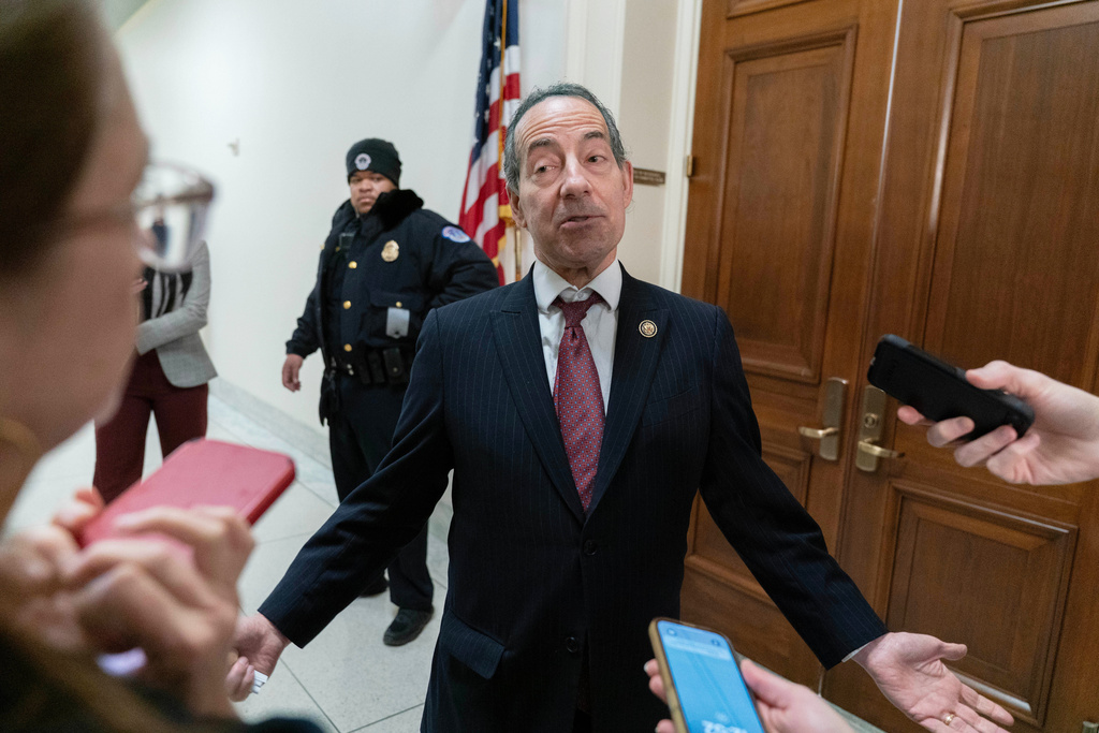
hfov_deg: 73.7
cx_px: 550
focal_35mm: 24
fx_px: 733
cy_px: 366
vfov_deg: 53.1
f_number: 3.2
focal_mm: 24
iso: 3200
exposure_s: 1/160
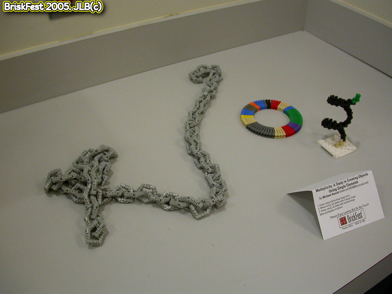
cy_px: 147
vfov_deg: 37.7
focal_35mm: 38
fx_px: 430
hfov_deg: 49.0
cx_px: 196
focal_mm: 7.85
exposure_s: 1/27.6
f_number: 2.6
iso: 100
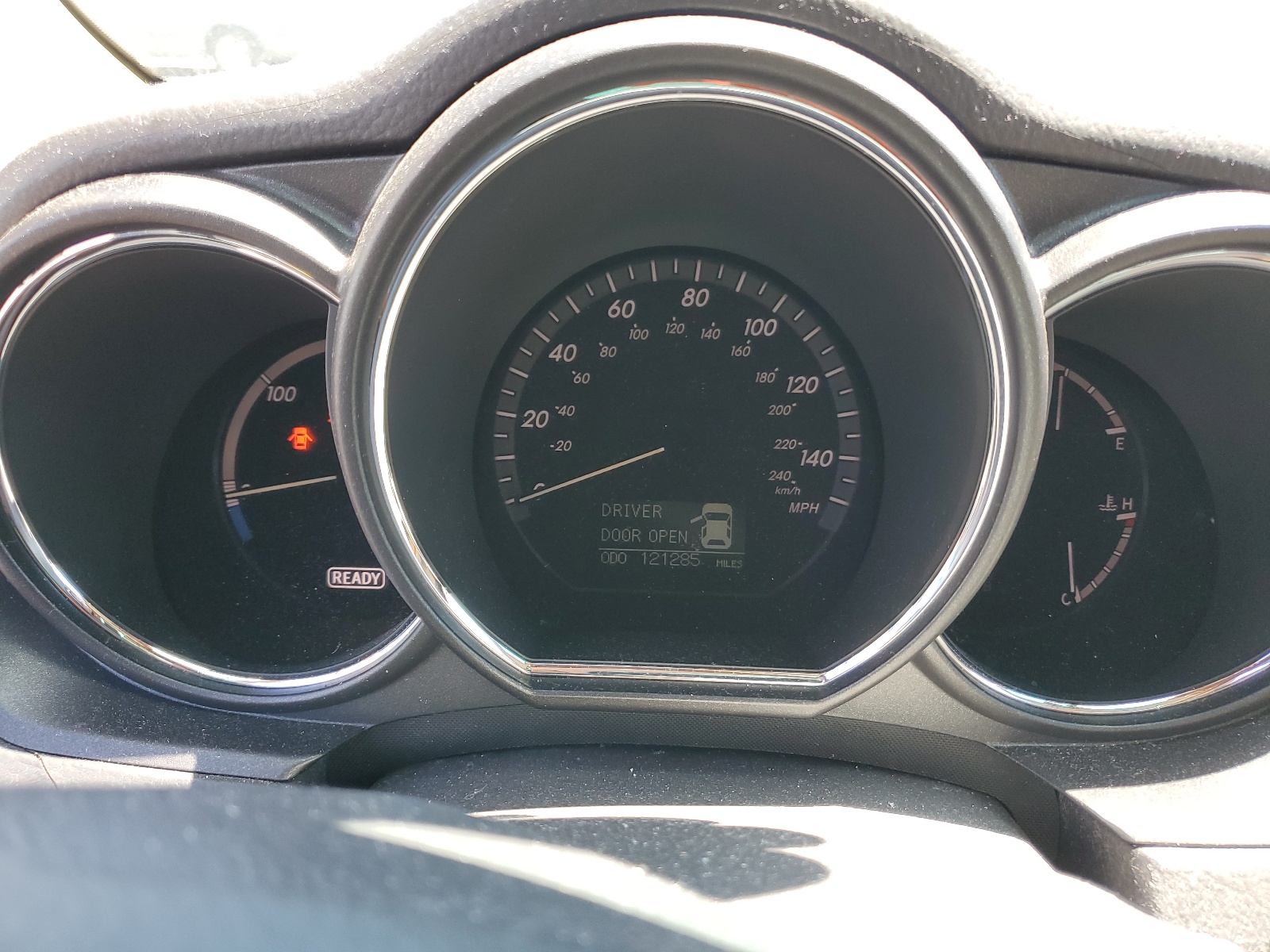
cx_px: 635
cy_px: 476
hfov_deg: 67.3
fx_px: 954
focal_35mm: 26
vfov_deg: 53.1
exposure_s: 1/120
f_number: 1.5
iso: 65
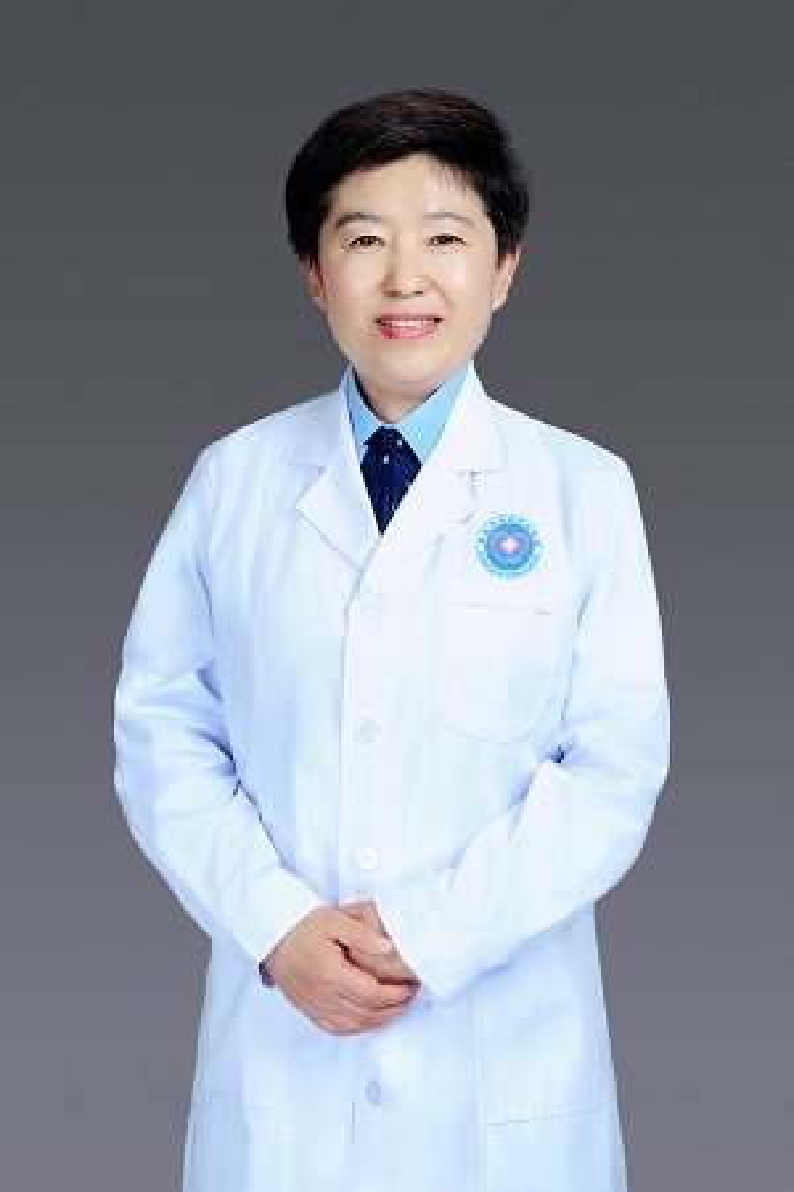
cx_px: 397
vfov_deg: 39.6
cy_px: 596
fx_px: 1654
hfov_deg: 27.0
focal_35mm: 50
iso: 200
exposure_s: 1/160
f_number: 10
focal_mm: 50
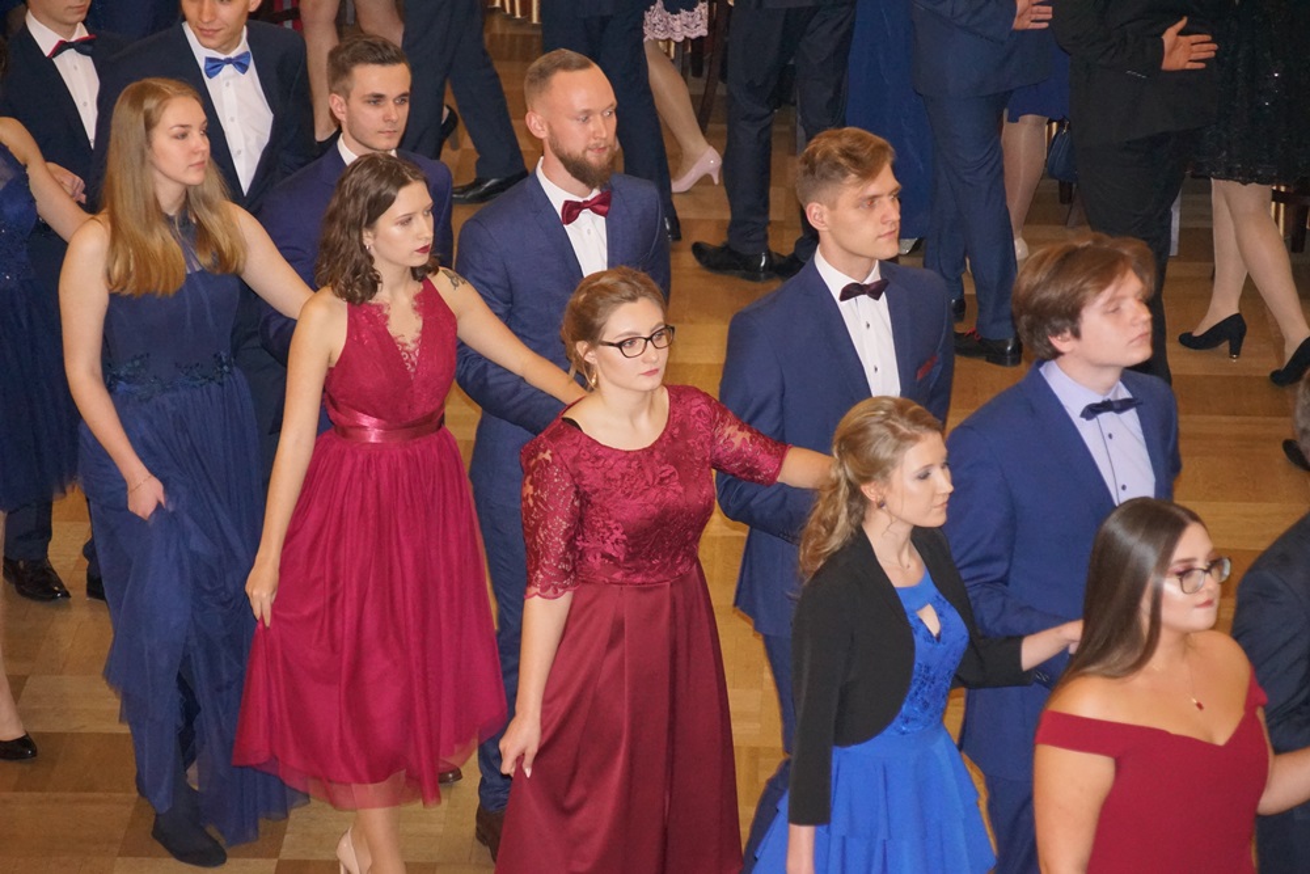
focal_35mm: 150
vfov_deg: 9.2
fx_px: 5459
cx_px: 655
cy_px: 437
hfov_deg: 13.7
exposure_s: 1/60
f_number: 5.6
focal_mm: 100
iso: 3200
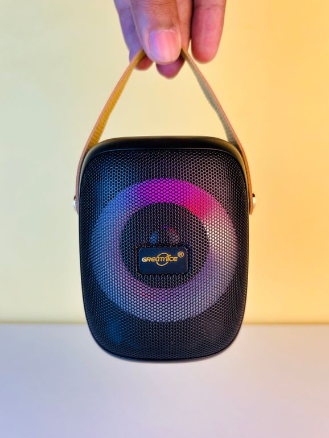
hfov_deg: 51.4
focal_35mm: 27
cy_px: 214
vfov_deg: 65.3
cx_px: 166
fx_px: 342
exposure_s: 1/102
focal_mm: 5.7
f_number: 1.5
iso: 32
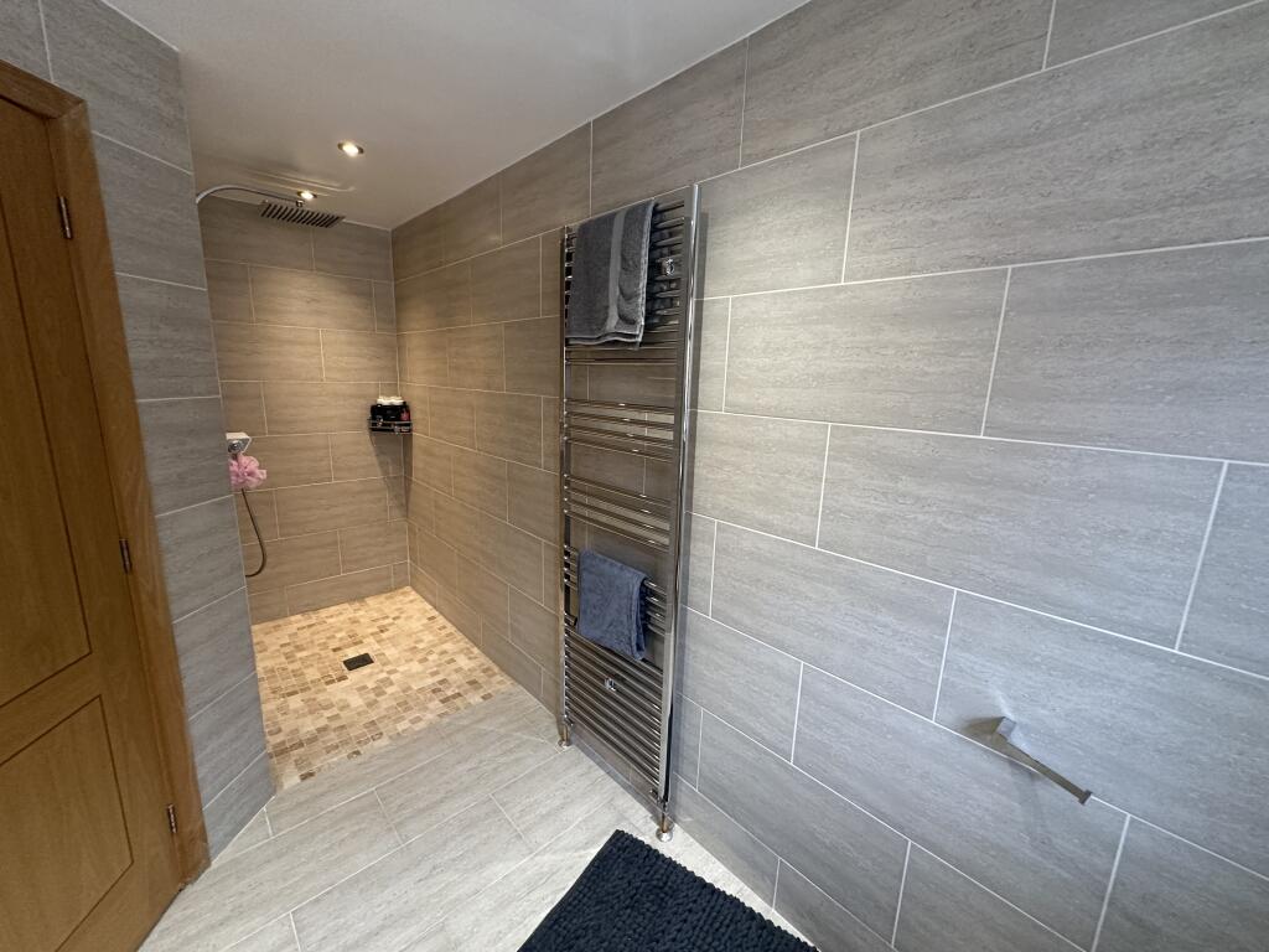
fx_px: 513
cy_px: 476
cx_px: 634
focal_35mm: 14
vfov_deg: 85.7
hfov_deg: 102.1
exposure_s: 1/100
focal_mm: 2.22
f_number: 2.2
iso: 320
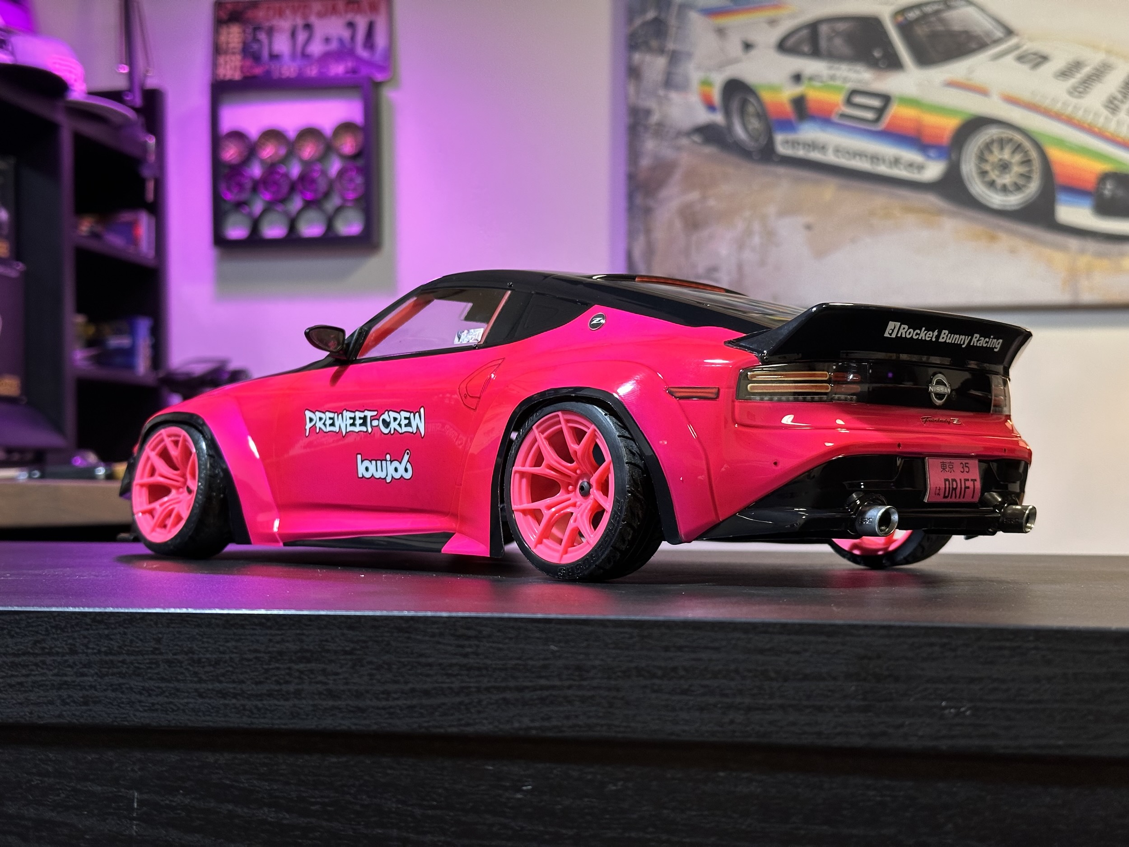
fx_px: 1566
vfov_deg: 30.3
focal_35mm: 48
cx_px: 564
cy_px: 424
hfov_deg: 39.7
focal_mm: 6.86
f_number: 1.78
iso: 200
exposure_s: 1/33
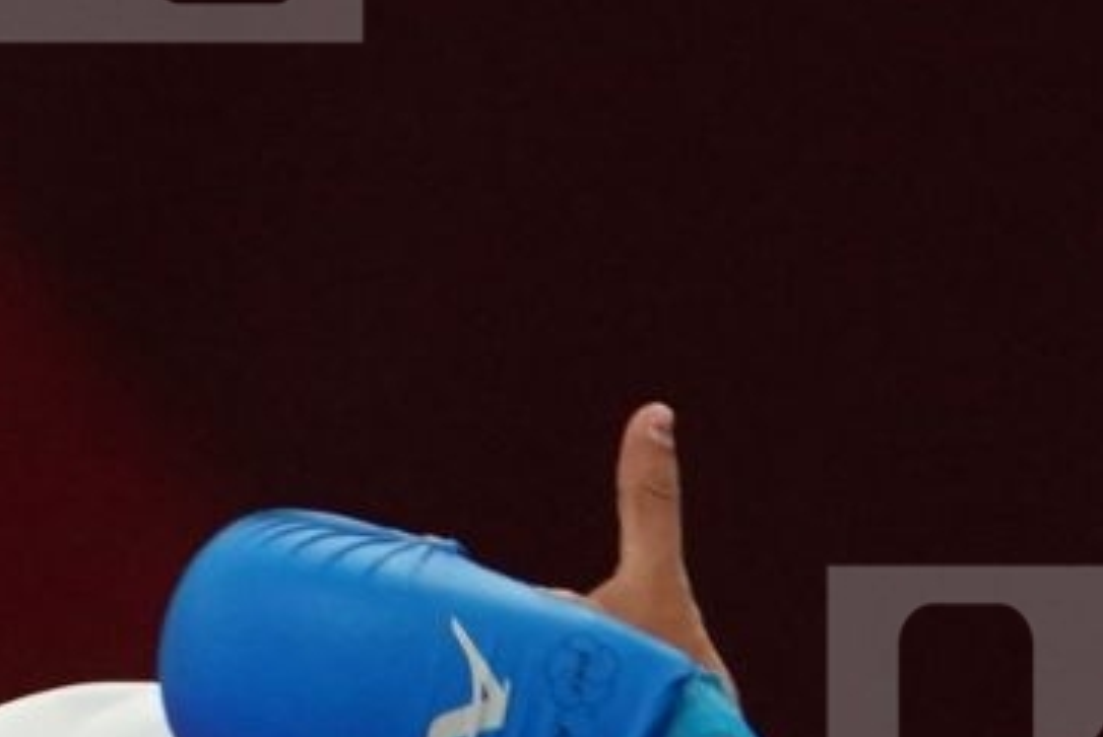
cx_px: 79
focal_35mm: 2057
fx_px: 63073
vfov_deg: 0.7
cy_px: 844
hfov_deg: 1.0
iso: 2500
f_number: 4
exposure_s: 1/1000
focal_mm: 276
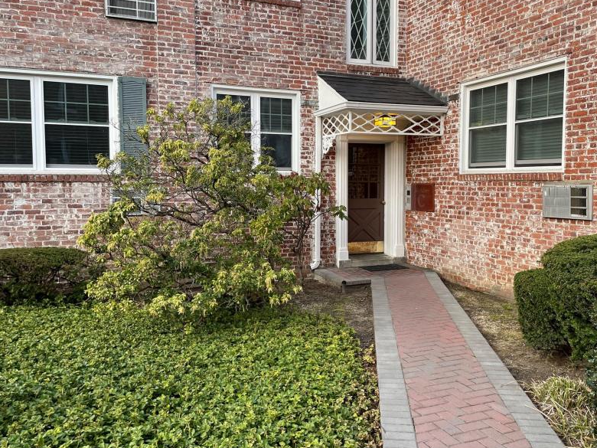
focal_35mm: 32
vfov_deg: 44.2
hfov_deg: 56.8
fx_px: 552
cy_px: 217
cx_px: 318
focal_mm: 4.2
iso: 64
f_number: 1.6
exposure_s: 1/121
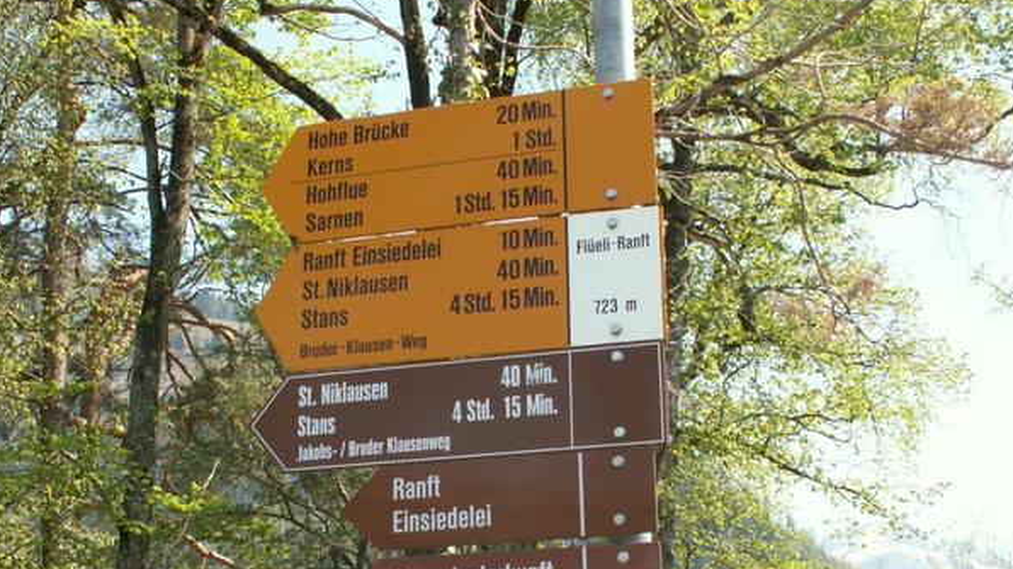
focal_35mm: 55
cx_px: 481
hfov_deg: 37.8
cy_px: 396
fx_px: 1477
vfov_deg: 21.7
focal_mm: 7.74
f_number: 5
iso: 50
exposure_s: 1/125
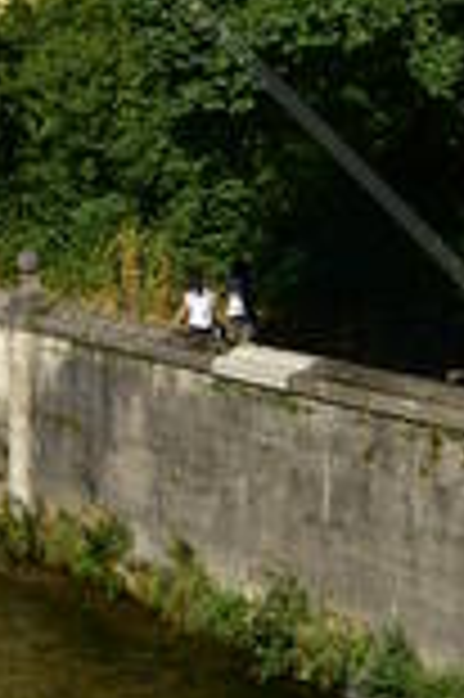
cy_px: -315
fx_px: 2616
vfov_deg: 14.3
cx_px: -128
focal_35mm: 135
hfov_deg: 10.0
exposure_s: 1/320
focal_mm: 24
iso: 100
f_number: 9
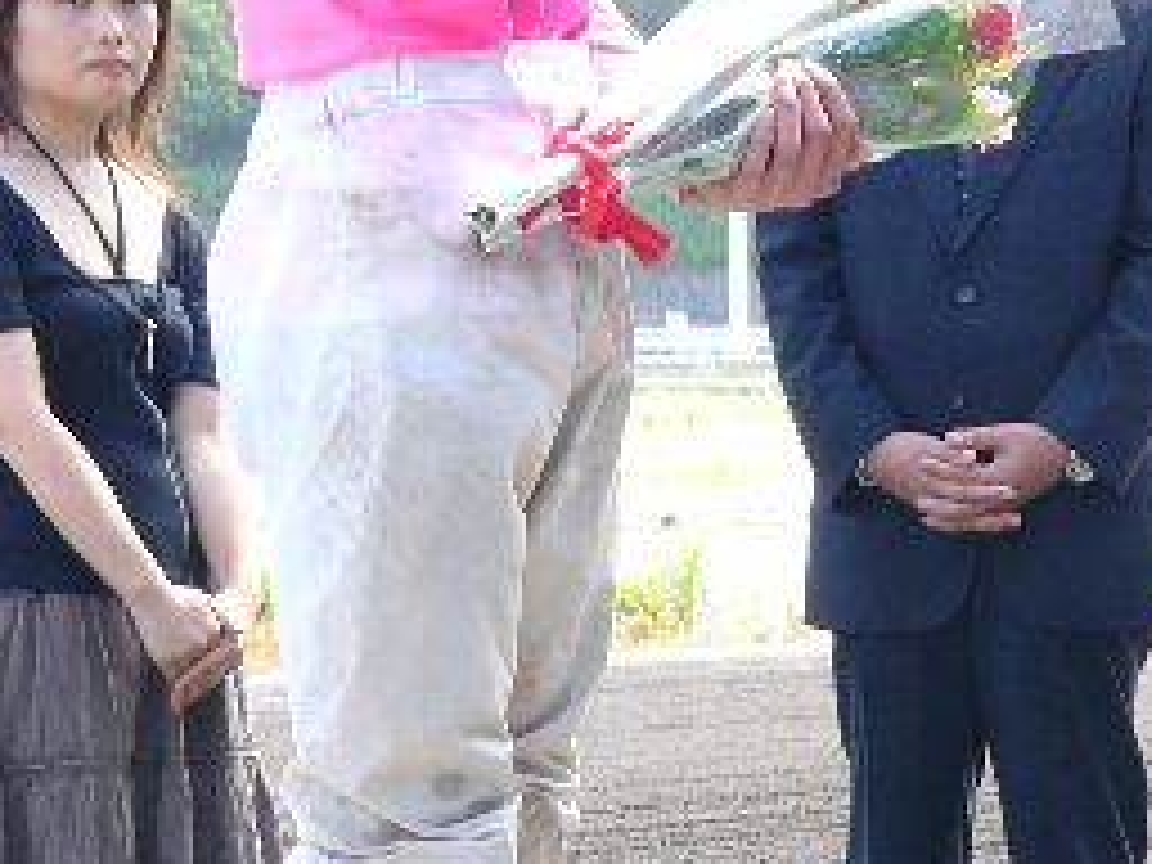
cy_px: -99
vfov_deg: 4.2
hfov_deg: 5.6
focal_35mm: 355
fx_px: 11814
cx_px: 495
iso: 50
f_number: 2.8
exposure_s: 1/40
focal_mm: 23.6
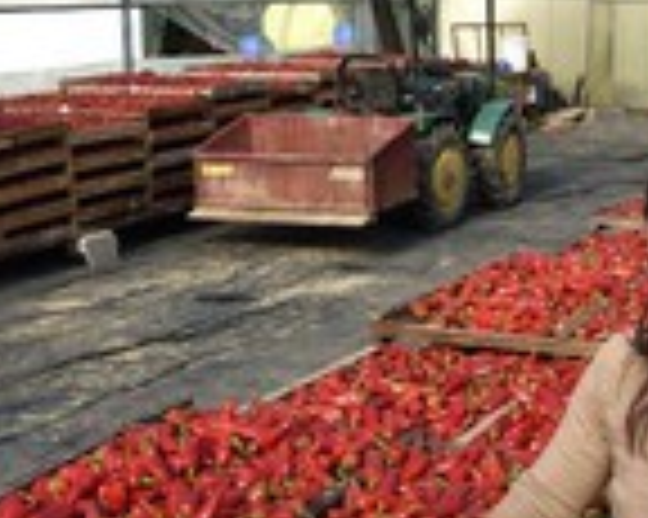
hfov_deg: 22.2
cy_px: 423
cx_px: 508
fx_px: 1629
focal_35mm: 85
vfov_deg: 17.9
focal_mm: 31
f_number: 13
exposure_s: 1/200
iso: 200
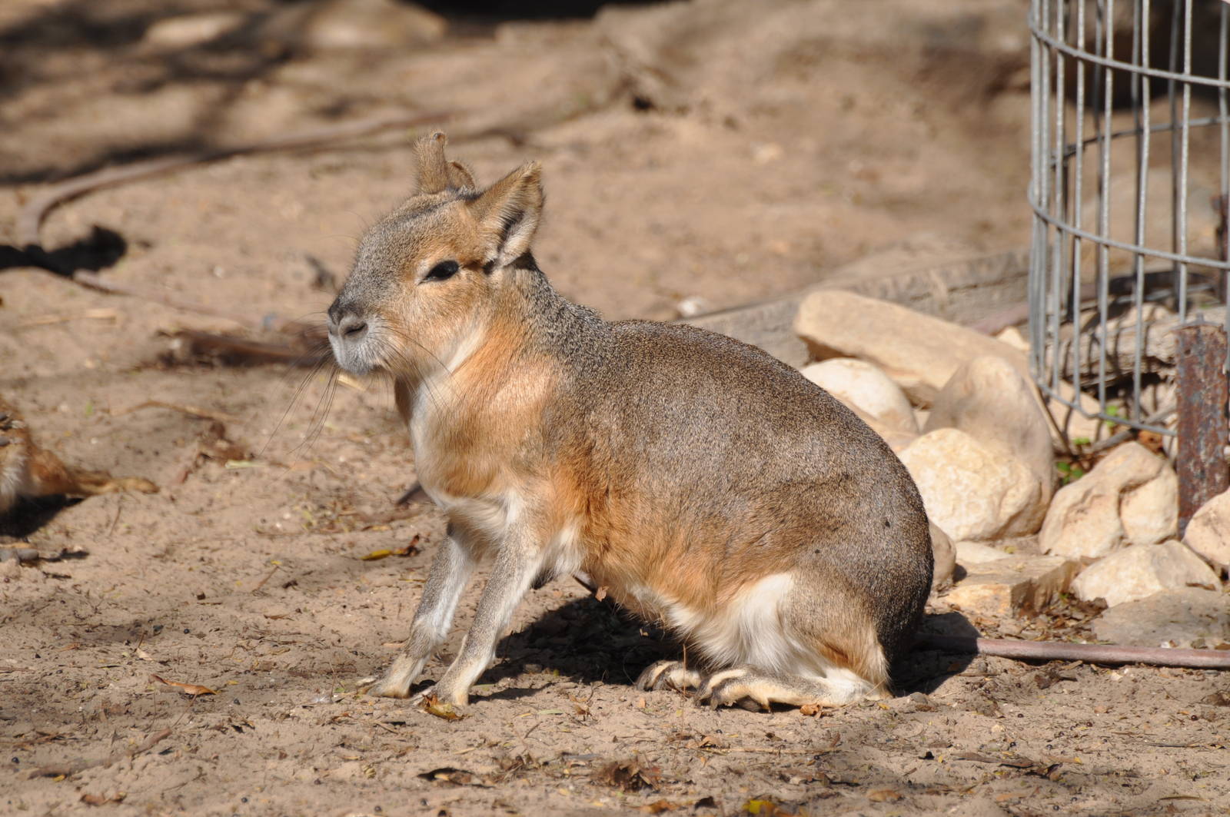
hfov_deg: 4.6
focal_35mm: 450
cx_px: 615
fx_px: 15358
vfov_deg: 3.0
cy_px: 408
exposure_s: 1/640
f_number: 6.3
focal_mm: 300
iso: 200
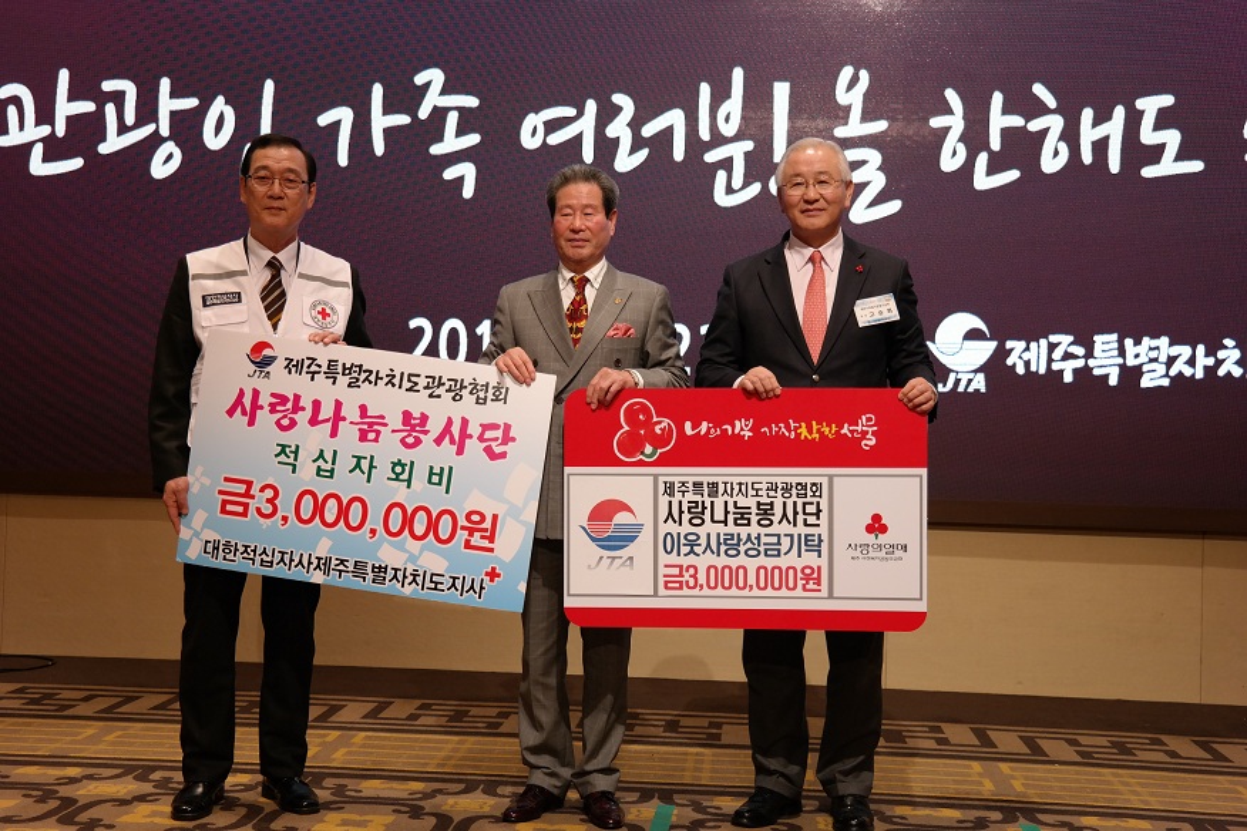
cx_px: 624
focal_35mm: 46
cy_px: 416
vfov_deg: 29.2
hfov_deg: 42.7
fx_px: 1593
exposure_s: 1/50
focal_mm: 30
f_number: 4.5
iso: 800
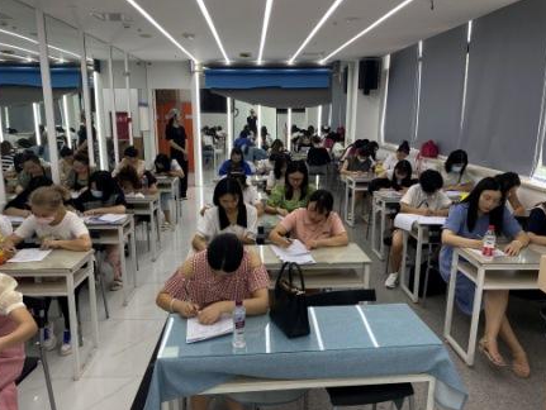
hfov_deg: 65.3
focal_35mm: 27
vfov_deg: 51.4
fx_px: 426
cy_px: 210
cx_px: 266
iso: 125
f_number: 1.8
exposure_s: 1/121
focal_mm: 4.25
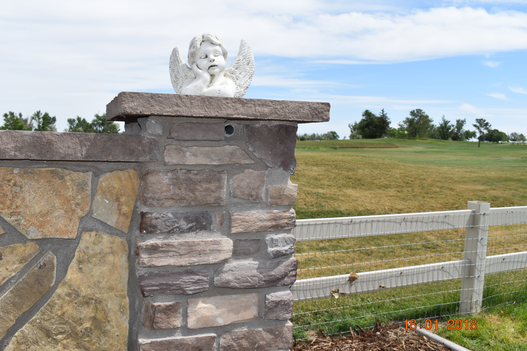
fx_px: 461
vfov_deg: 41.7
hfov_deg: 59.5
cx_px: 264
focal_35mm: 32
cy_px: 176
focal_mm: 21
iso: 100
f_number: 10
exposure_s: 1/200
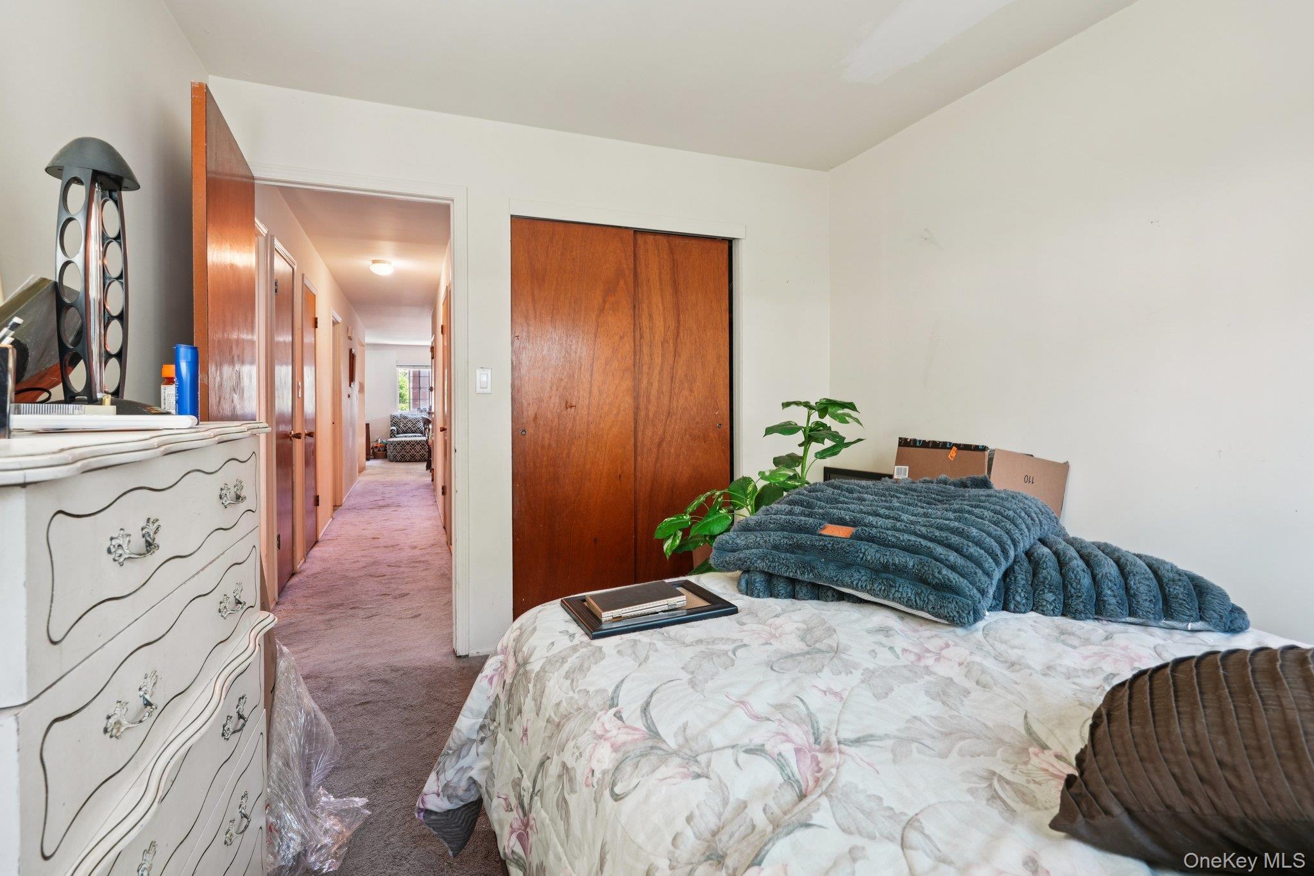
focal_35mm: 17
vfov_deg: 70.4
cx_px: 657
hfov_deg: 93.3
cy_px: 438
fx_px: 620
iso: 400
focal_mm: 17
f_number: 8
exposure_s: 1/3
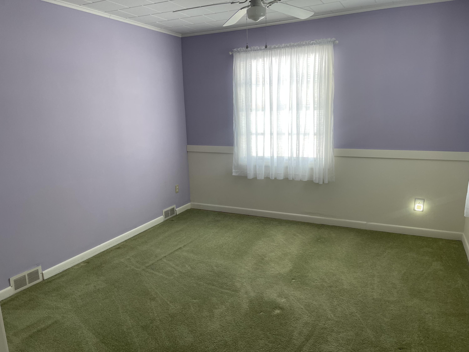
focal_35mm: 25
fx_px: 339
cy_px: 176
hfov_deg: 69.4
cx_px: 234
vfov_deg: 54.9
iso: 80
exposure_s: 1/120
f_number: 1.6
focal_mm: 5.1
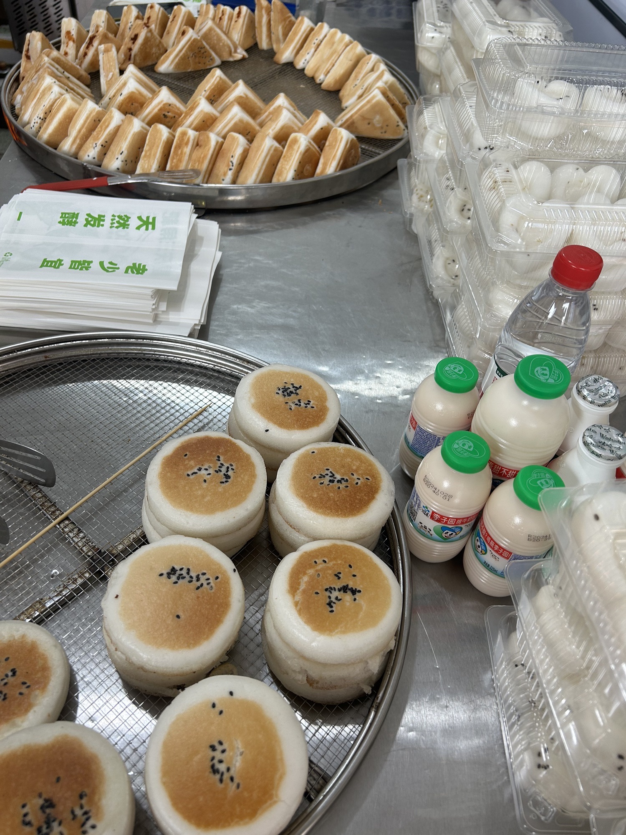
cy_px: 418
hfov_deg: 53.1
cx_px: 313
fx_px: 627
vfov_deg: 67.3
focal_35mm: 26
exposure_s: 1/100
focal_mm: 5.7
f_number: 1.5
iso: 64
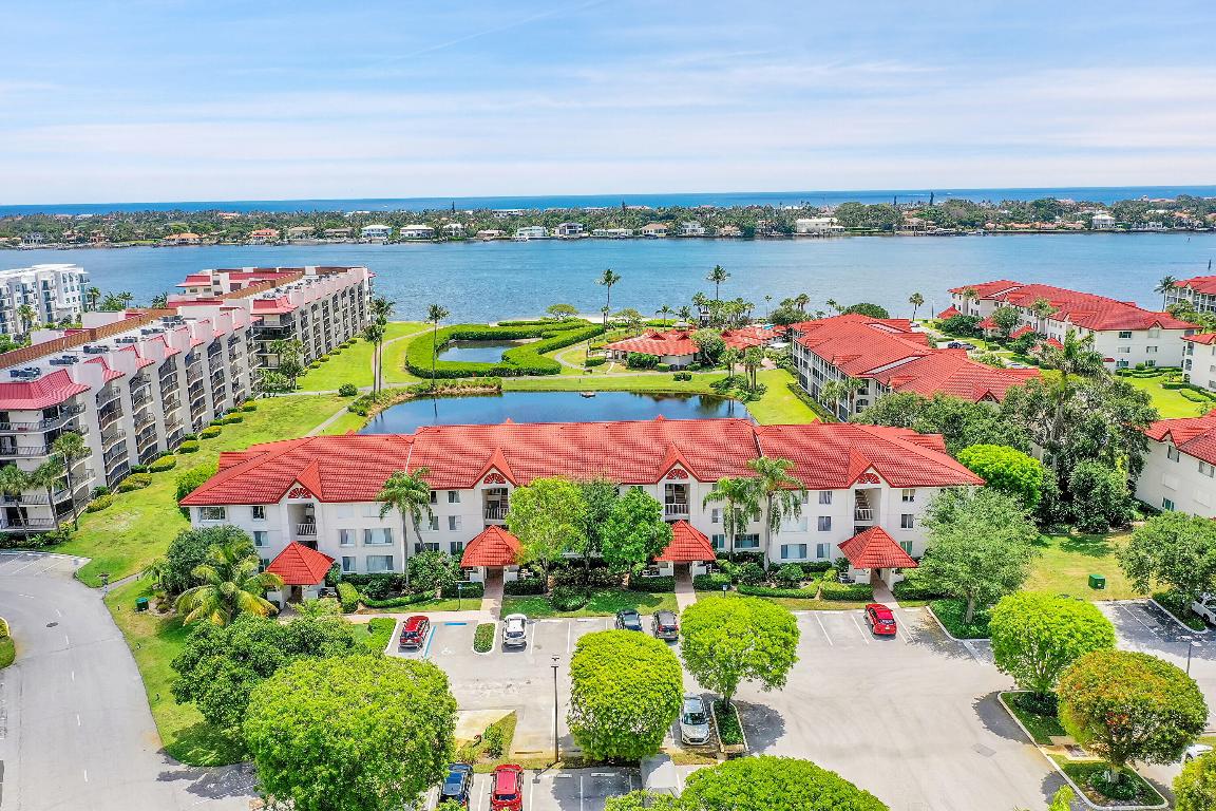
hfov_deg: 65.5
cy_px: 406
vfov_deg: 46.4
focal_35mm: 28
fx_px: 946
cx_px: 608
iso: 100
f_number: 5.6
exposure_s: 1/500
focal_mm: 10.26
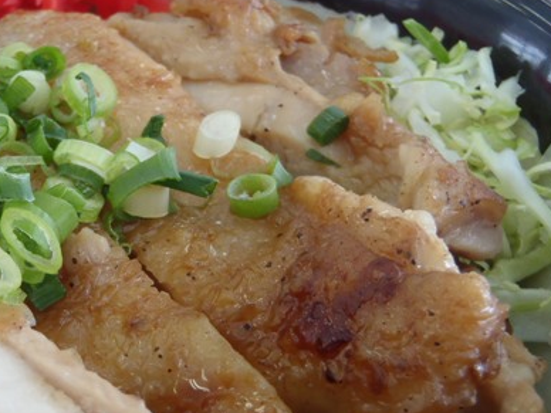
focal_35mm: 61
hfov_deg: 30.9
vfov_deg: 24.0
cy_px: 228
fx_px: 971
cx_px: 116
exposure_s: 1/40
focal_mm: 6.64
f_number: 4.7
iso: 200
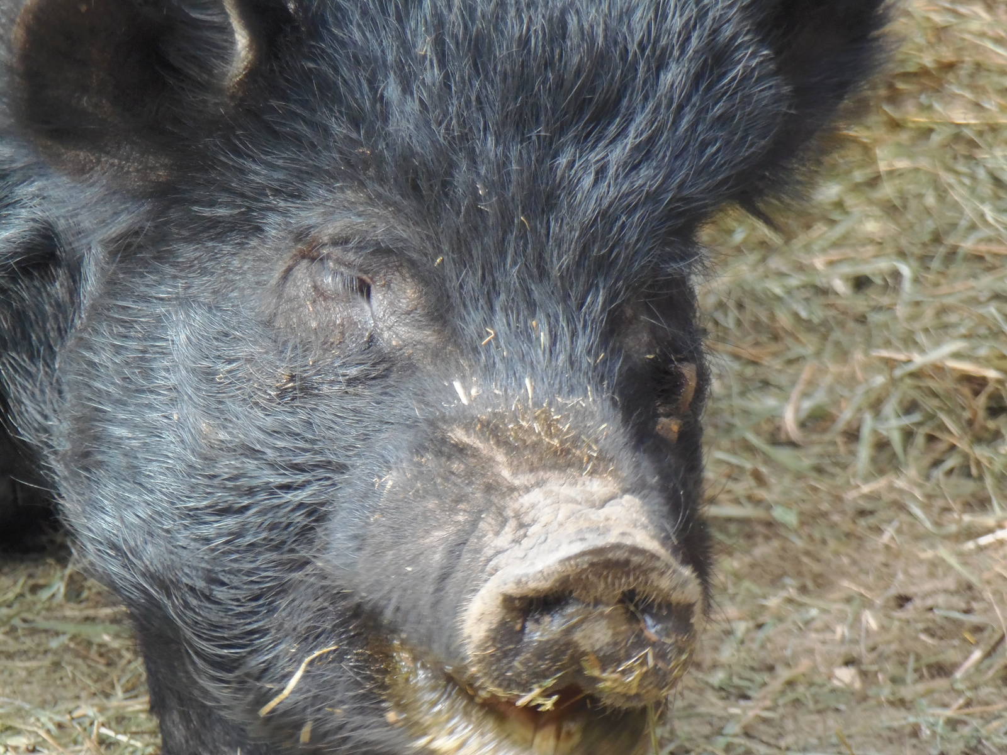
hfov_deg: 3.9
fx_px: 14953
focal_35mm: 514
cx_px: 504
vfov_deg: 2.9
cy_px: 378
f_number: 5
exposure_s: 1/60
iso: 200
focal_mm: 95.3
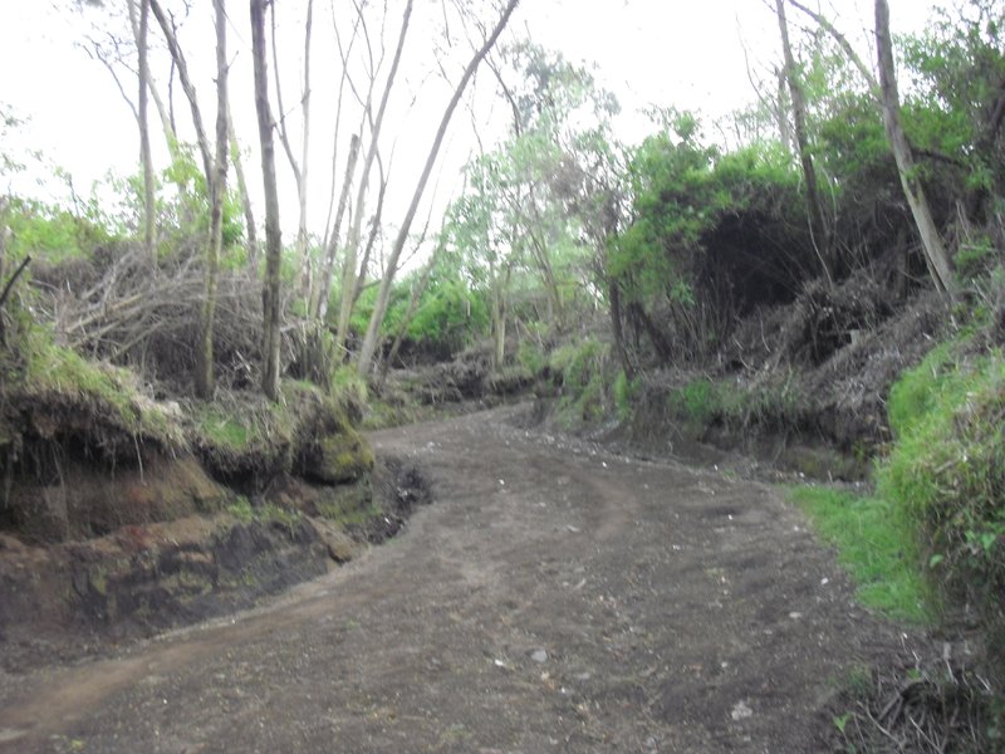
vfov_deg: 37.7
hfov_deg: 49.0
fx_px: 1103
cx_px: 502
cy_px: 377
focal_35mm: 38
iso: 200
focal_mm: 6.2
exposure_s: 1/100
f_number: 2.8
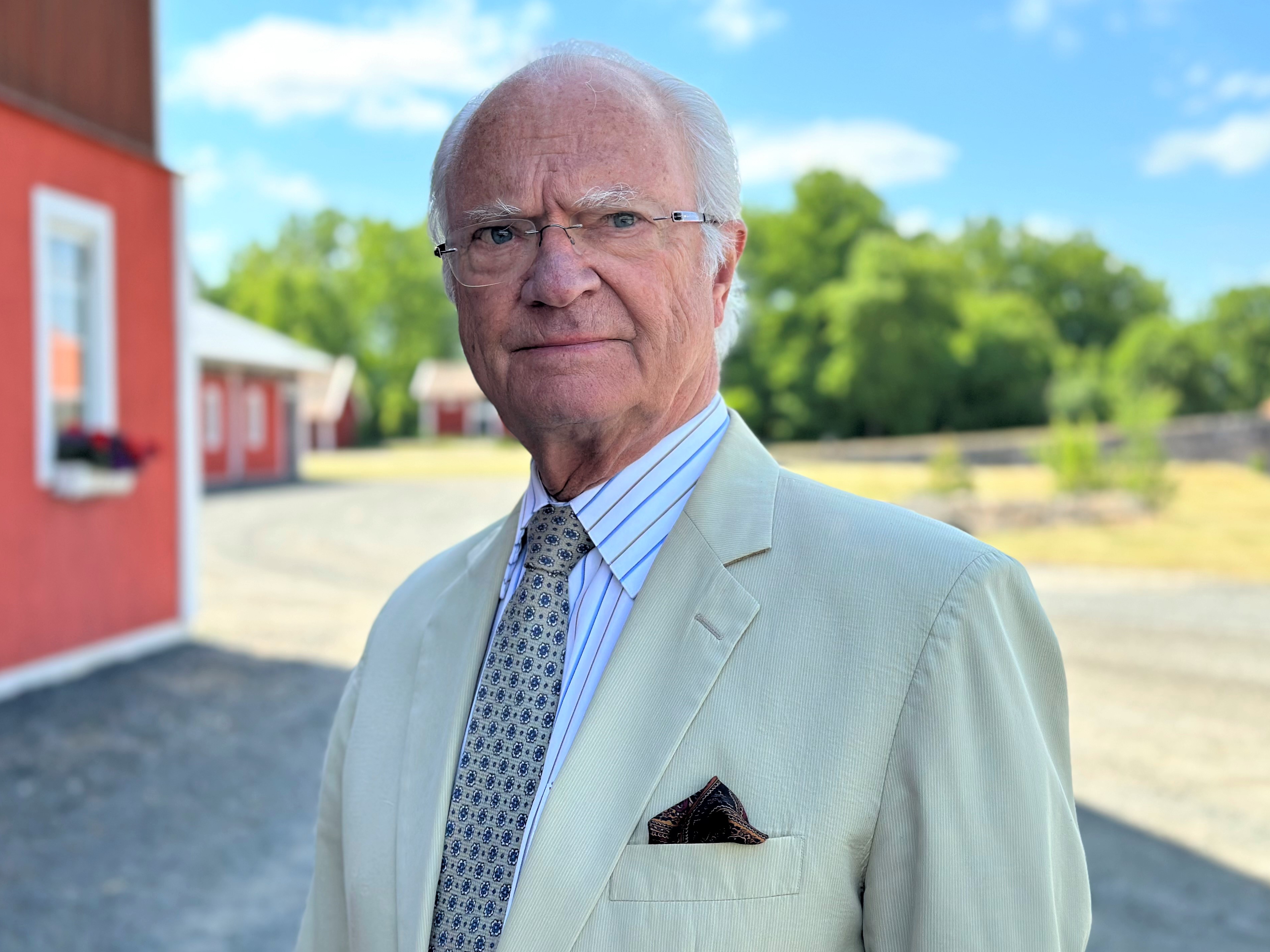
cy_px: 473
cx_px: 607
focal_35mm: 51
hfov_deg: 37.5
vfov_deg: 28.6
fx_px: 1871
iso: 80
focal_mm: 6.86
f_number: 1.78
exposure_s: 1/1453
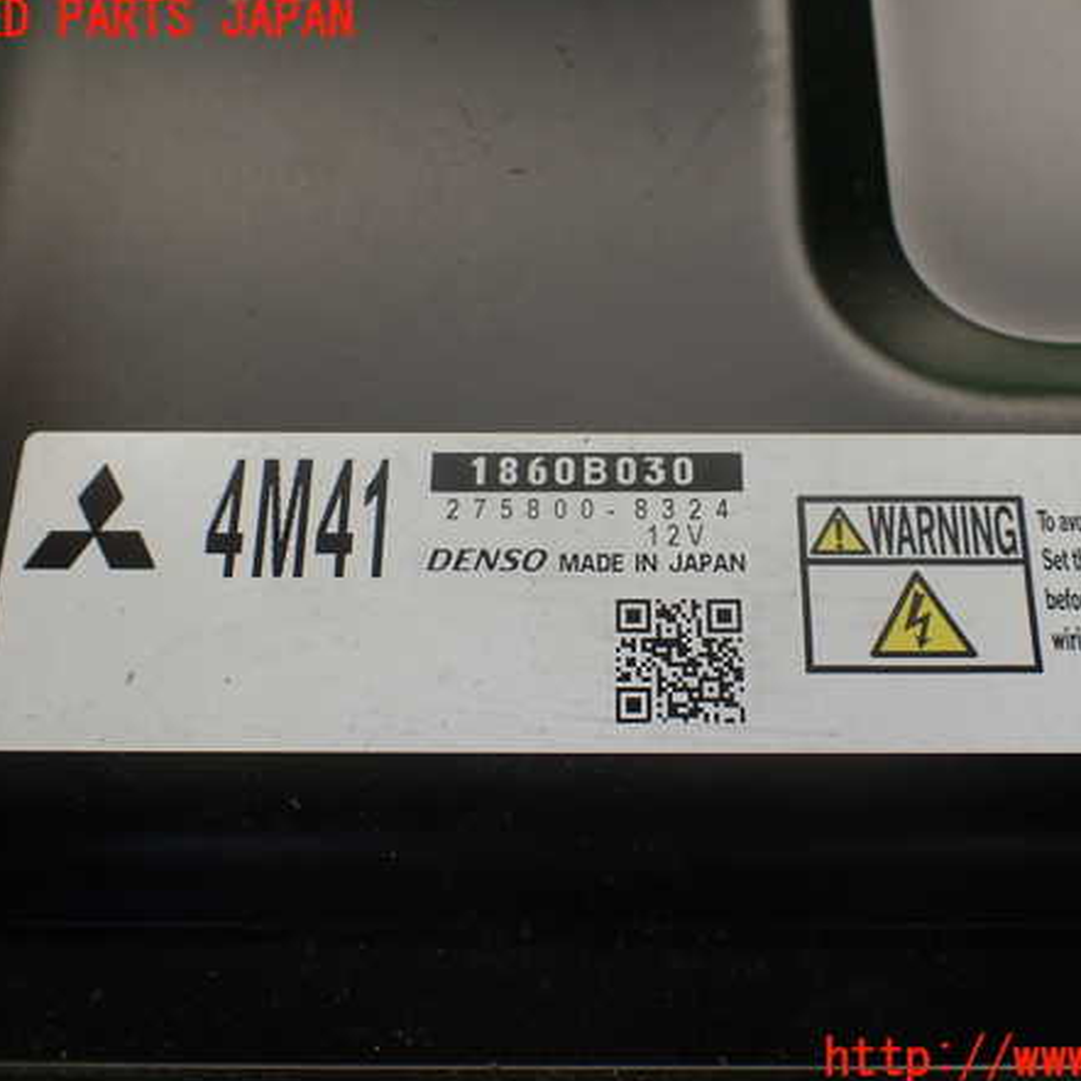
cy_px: 540
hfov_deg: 45.8
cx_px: 643
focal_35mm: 36
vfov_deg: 46.0
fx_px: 1272
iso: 100
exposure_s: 1/160
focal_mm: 5.4
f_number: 3.2
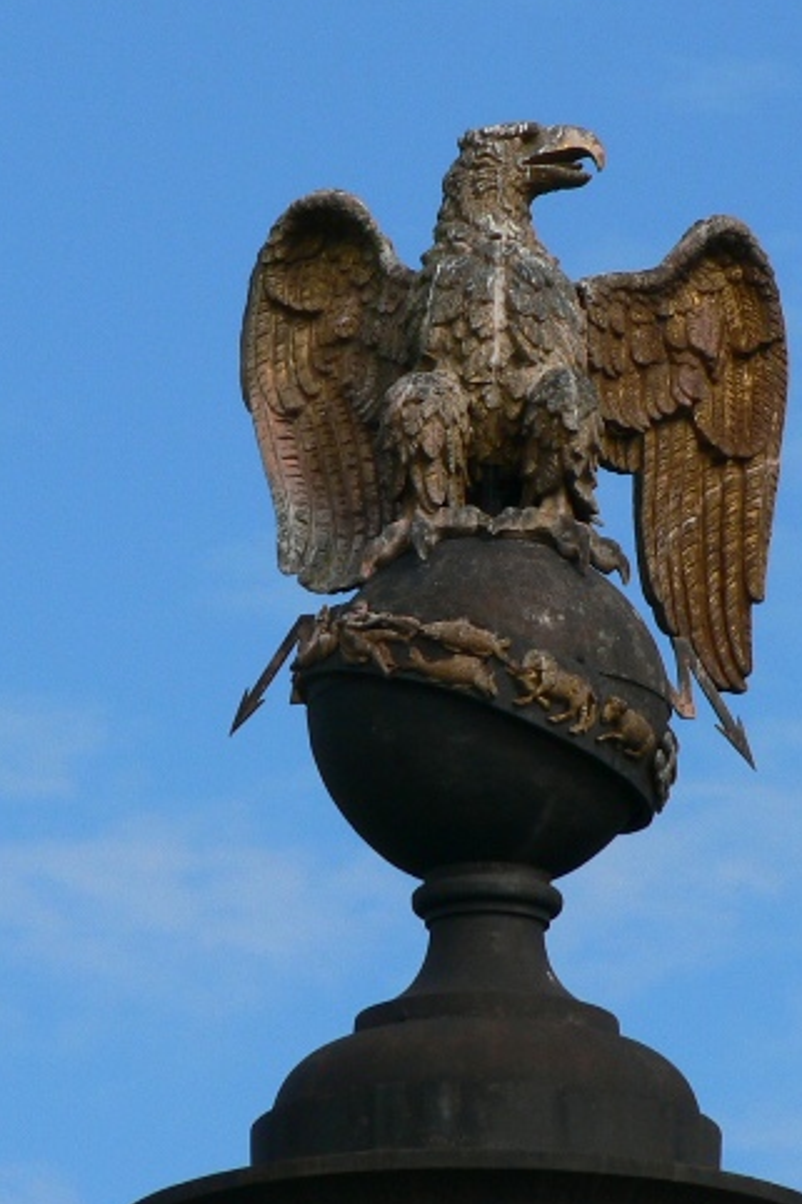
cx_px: 492
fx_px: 13910
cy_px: 440
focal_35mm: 416
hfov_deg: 3.3
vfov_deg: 5.0
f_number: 5.6
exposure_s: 1/400
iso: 80
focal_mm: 50.1
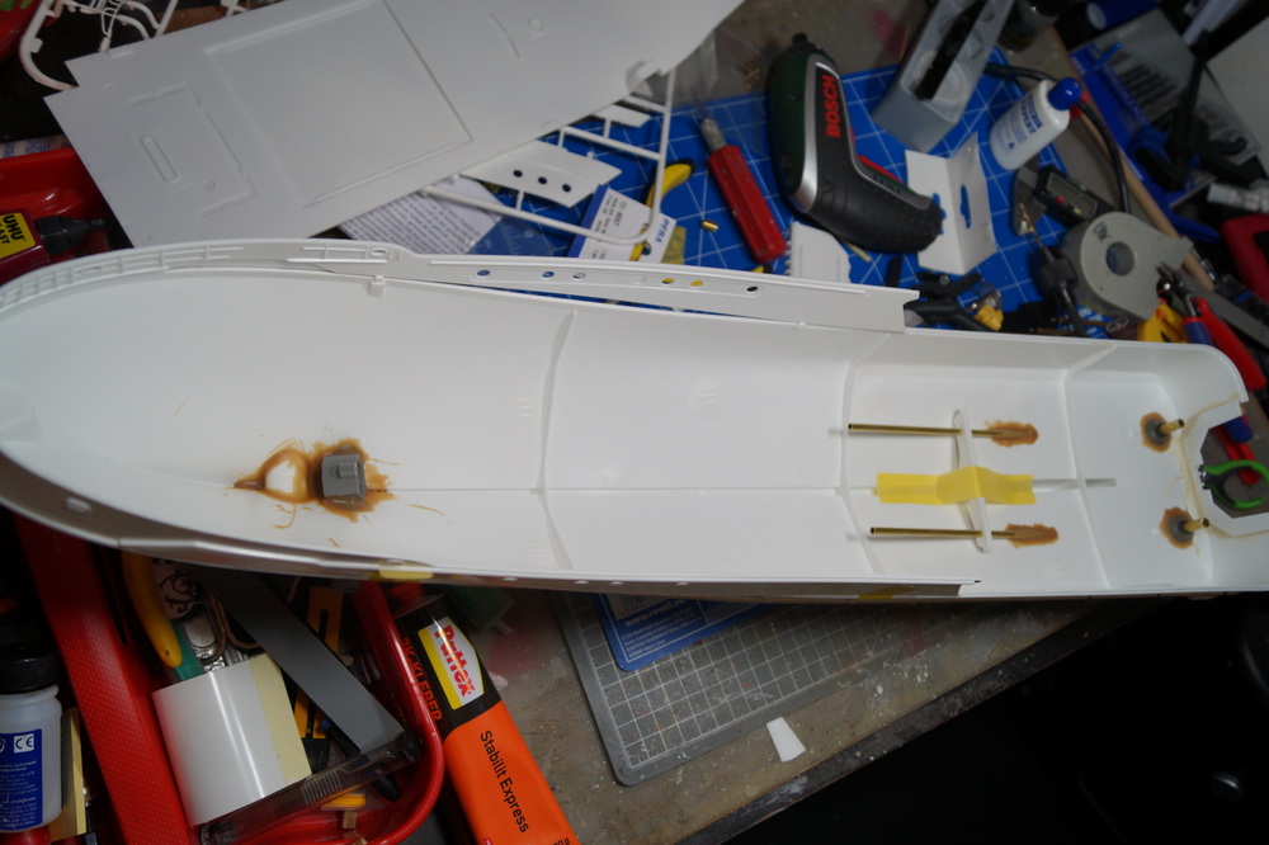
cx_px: 634
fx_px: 951
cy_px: 422
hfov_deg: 67.4
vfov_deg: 47.9
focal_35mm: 27
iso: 160
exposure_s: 1/60
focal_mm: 18
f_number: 4
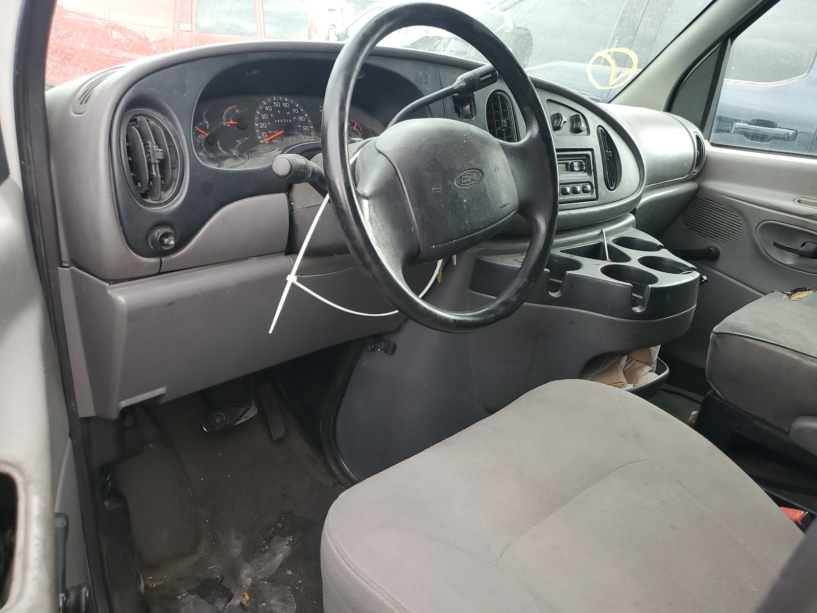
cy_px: 306
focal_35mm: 26
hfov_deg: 67.3
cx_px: 408
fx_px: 614
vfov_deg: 53.1
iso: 69
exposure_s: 1/120
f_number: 1.5
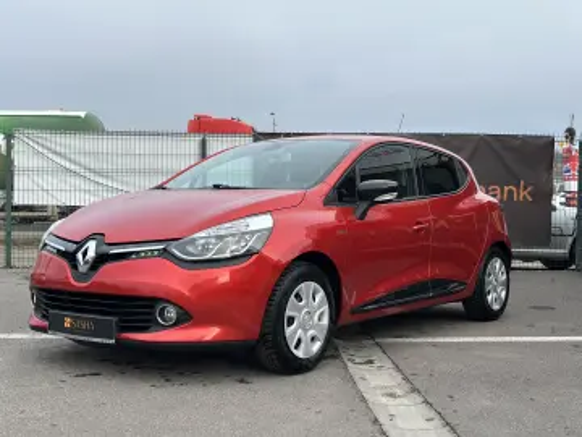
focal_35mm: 48
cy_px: 218
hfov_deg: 39.7
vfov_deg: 30.3
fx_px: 807
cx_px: 291
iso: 100
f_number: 1.78
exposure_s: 1/1916
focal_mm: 6.86
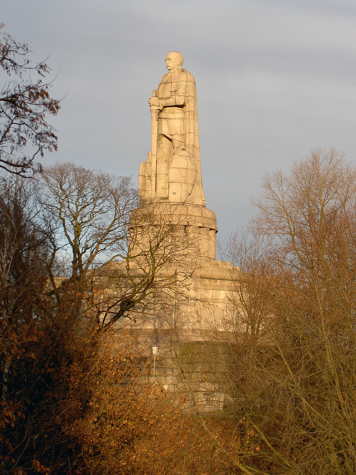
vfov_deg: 16.8
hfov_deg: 12.7
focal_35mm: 117
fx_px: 1604
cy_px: 238
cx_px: 178
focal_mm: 24
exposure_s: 1/160
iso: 50
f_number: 4.9
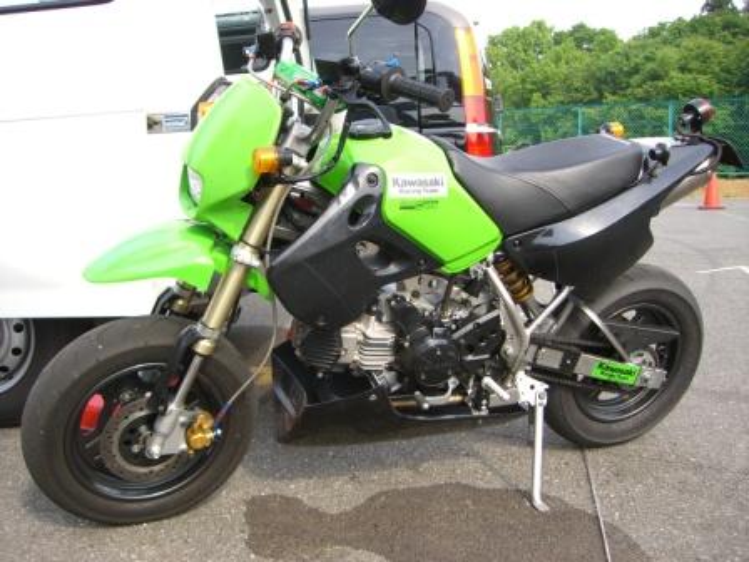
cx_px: 374
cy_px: 281
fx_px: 822
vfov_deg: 37.7
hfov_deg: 49.0
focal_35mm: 38
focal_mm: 6.2
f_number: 2.7
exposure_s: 1/320
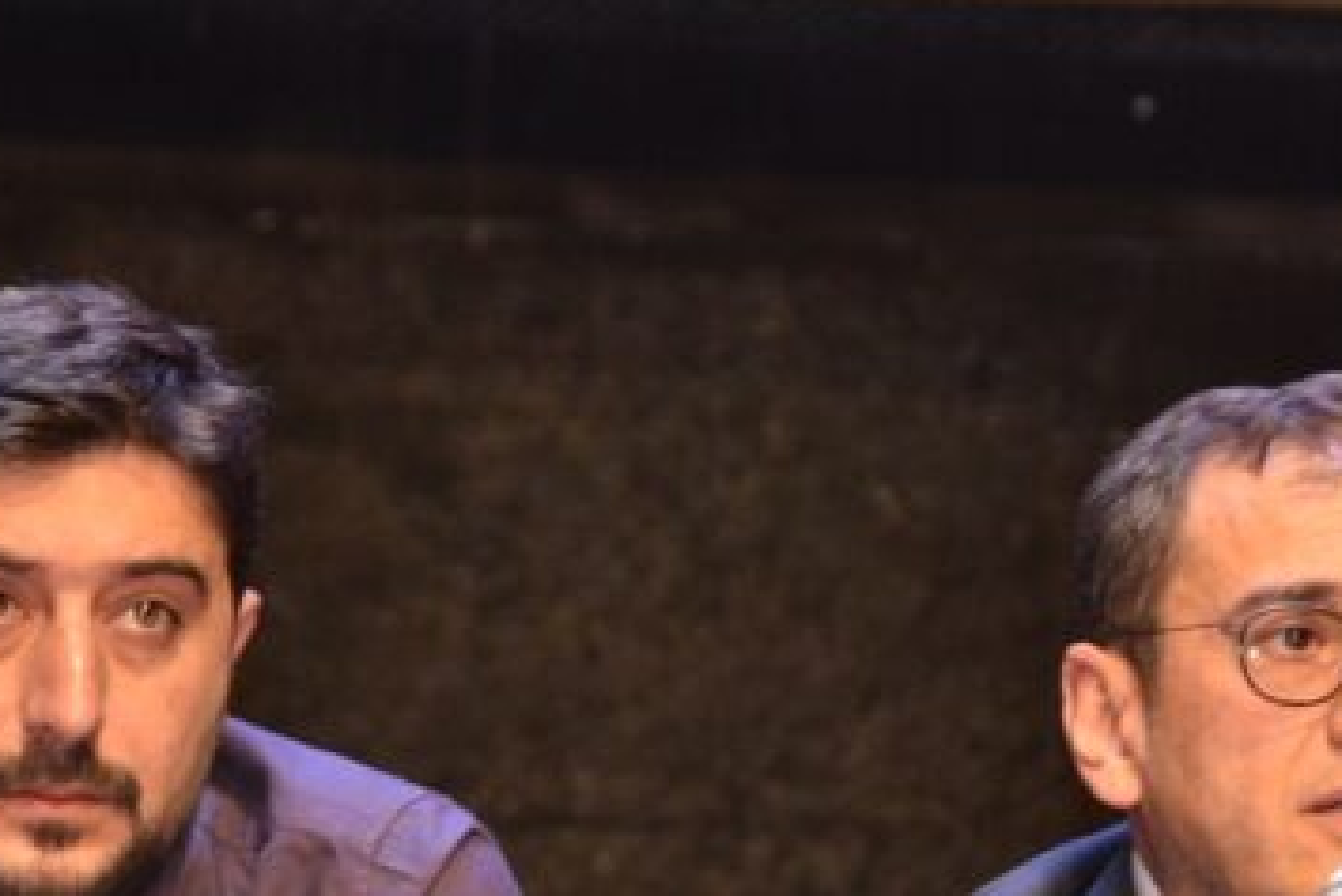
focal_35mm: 438
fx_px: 16337
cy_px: 779
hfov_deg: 4.7
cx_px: 851
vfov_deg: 3.1
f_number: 5.6
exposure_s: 1/60
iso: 1100
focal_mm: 135
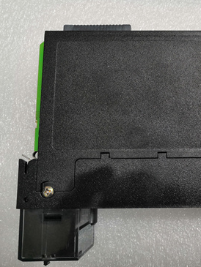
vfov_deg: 50.1
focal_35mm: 37
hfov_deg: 36.7
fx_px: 286
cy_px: 136
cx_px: 174
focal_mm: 3.95
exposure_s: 1/33.3
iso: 125
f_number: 1.8
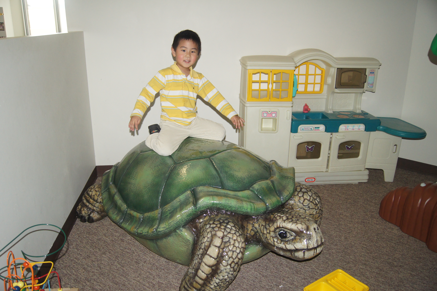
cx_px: 218
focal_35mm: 30
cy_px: 146
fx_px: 364
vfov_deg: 43.6
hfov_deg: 62.0
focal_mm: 20
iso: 800
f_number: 3.5
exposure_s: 1/60
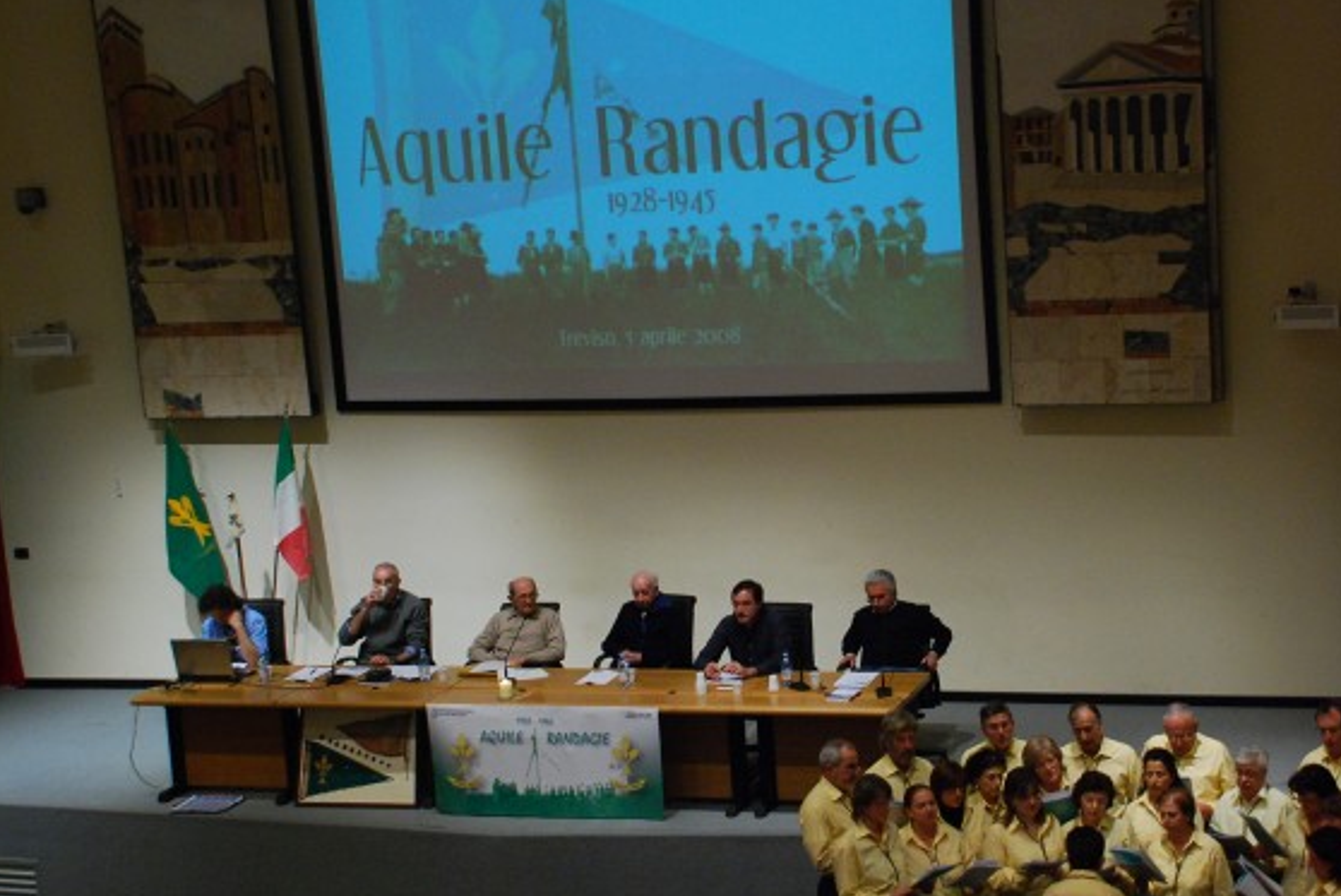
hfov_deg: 30.0
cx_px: 856
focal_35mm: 67
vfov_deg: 20.4
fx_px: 2487
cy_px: 470
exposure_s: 1/60
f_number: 4.2
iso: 1000
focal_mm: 31
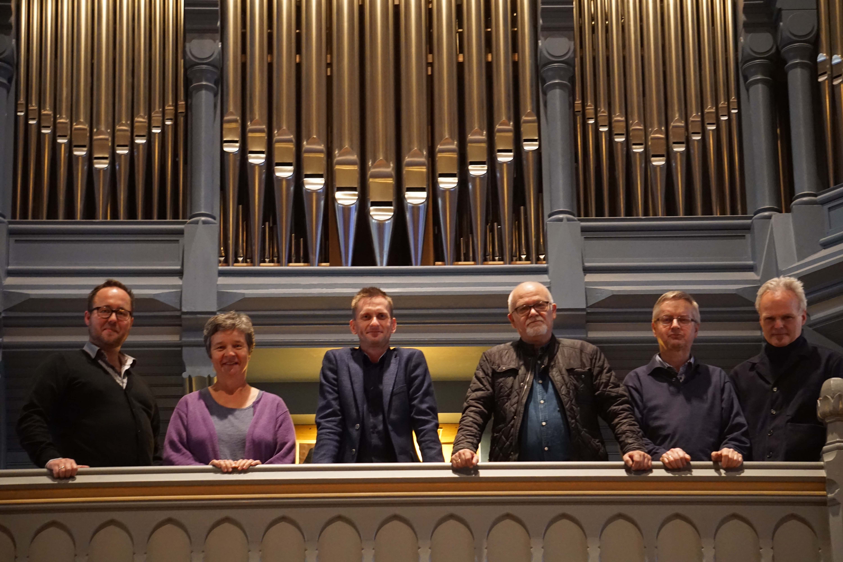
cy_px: 281
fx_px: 2810
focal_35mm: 120
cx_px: 422
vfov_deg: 11.4
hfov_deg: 17.1
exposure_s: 1/13
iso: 3200
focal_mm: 80
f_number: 5
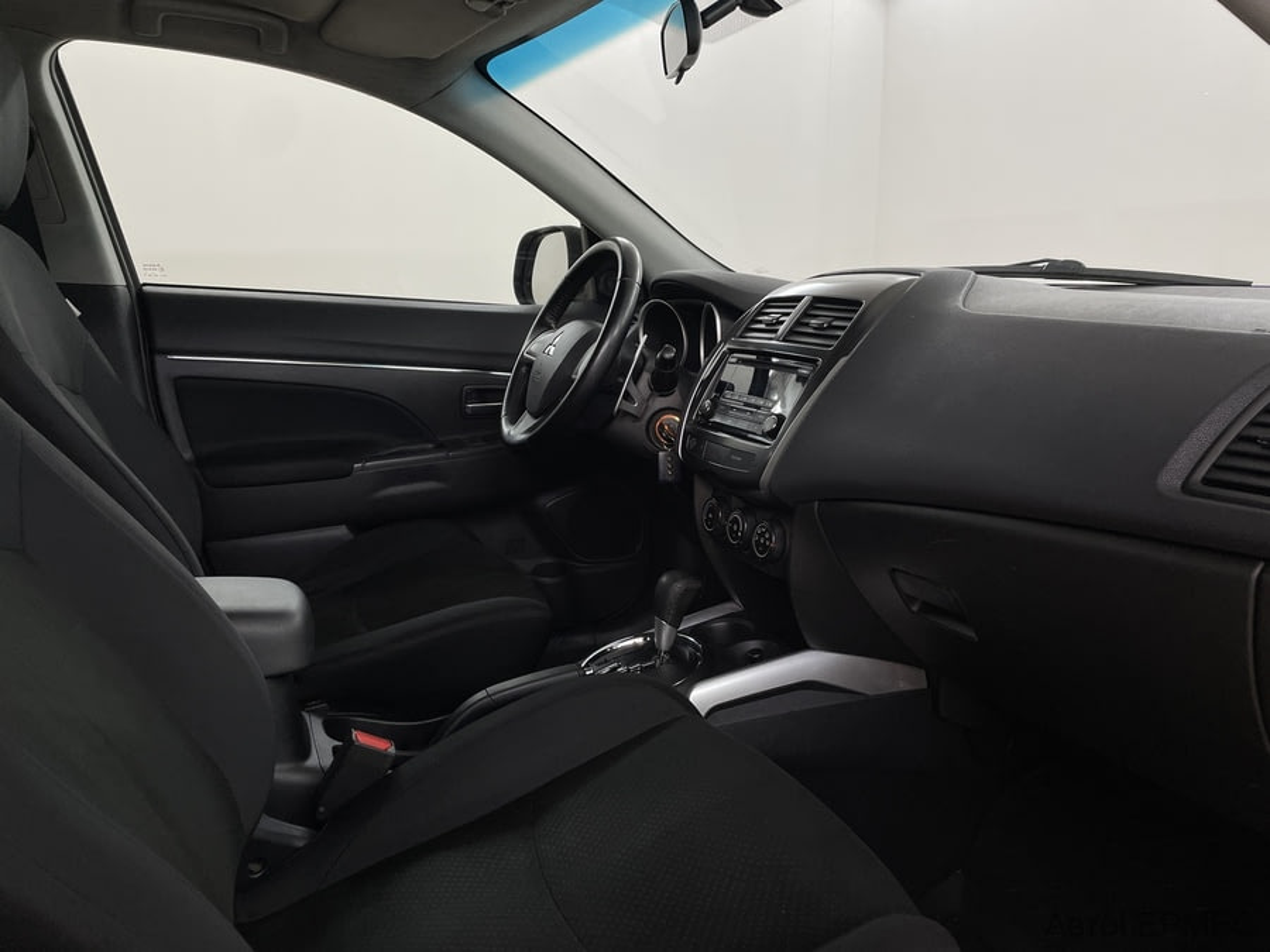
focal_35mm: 26
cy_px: 476
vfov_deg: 53.1
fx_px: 954
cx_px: 635
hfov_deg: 67.3
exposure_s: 1/100
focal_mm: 4.2
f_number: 1.6
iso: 64
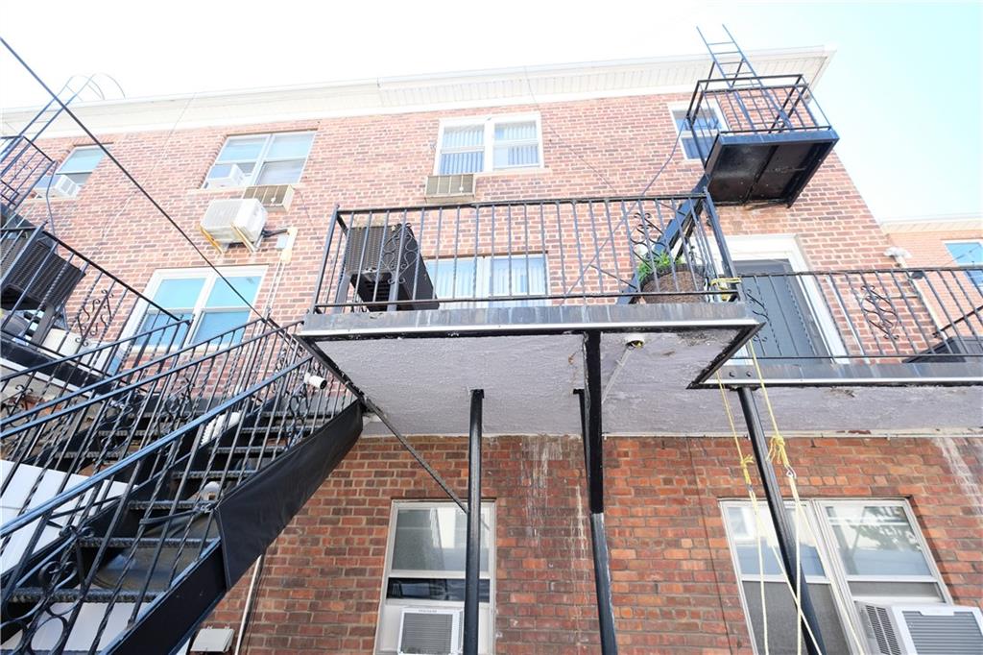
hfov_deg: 100.4
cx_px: 492
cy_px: 328
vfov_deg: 77.3
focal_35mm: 15
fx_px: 409
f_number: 4.5
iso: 400
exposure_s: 1/150
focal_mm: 10
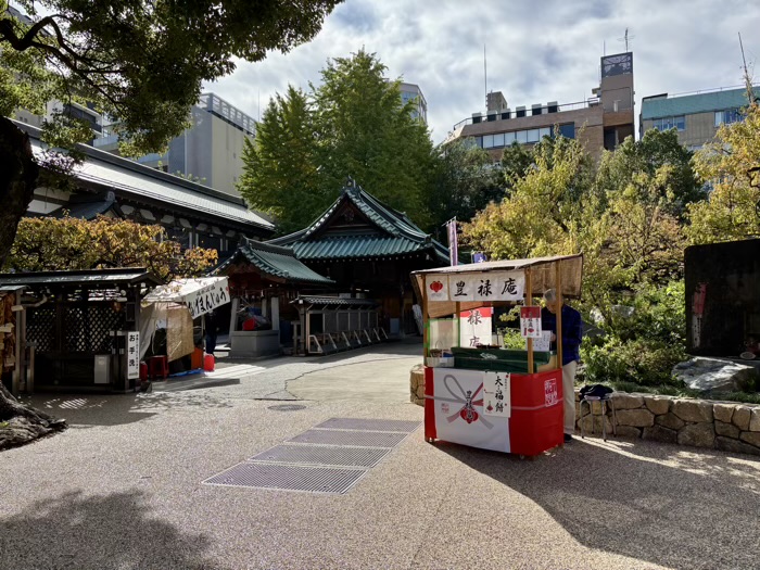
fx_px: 571
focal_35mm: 26
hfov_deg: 67.3
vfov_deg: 53.1
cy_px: 285
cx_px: 380
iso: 50
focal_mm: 5.96
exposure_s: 1/2933
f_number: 1.6
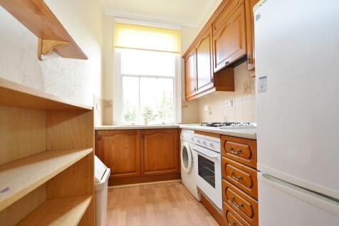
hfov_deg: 100.4
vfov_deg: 77.3
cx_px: 170
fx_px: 141
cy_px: 113
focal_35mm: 15
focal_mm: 10
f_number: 3.5
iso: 400
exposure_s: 1/60
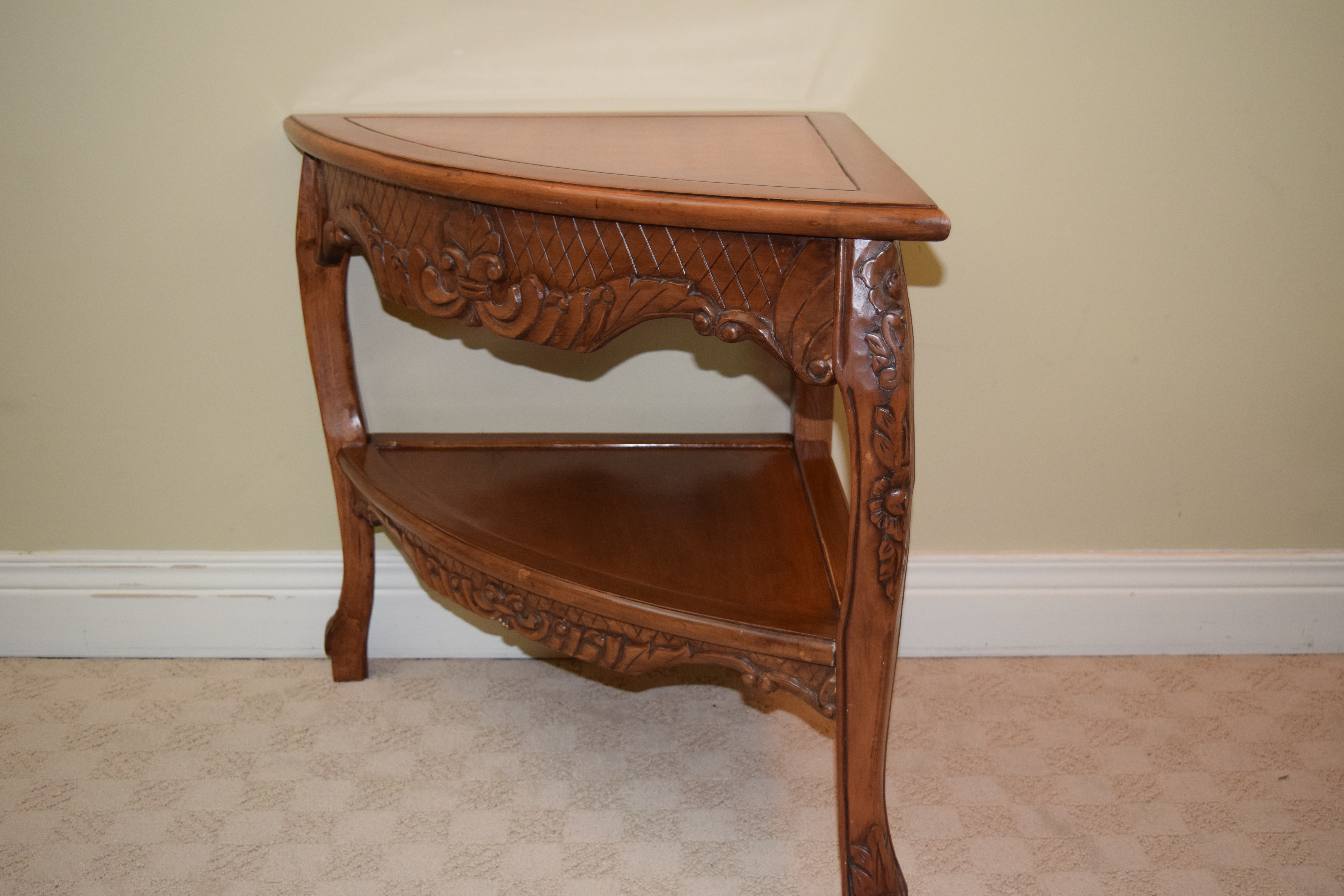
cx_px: 672
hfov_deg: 47.9
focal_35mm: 40
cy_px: 448
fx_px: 1512
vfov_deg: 33.0
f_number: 4
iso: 1400
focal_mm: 27
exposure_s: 1/60
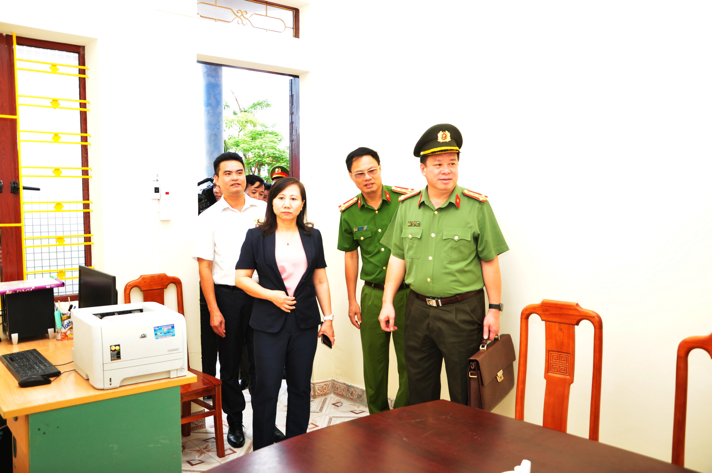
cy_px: 236
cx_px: 356
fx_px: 622
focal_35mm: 32
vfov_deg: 41.6
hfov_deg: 59.6
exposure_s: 1/200
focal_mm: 21
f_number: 3.8
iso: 400
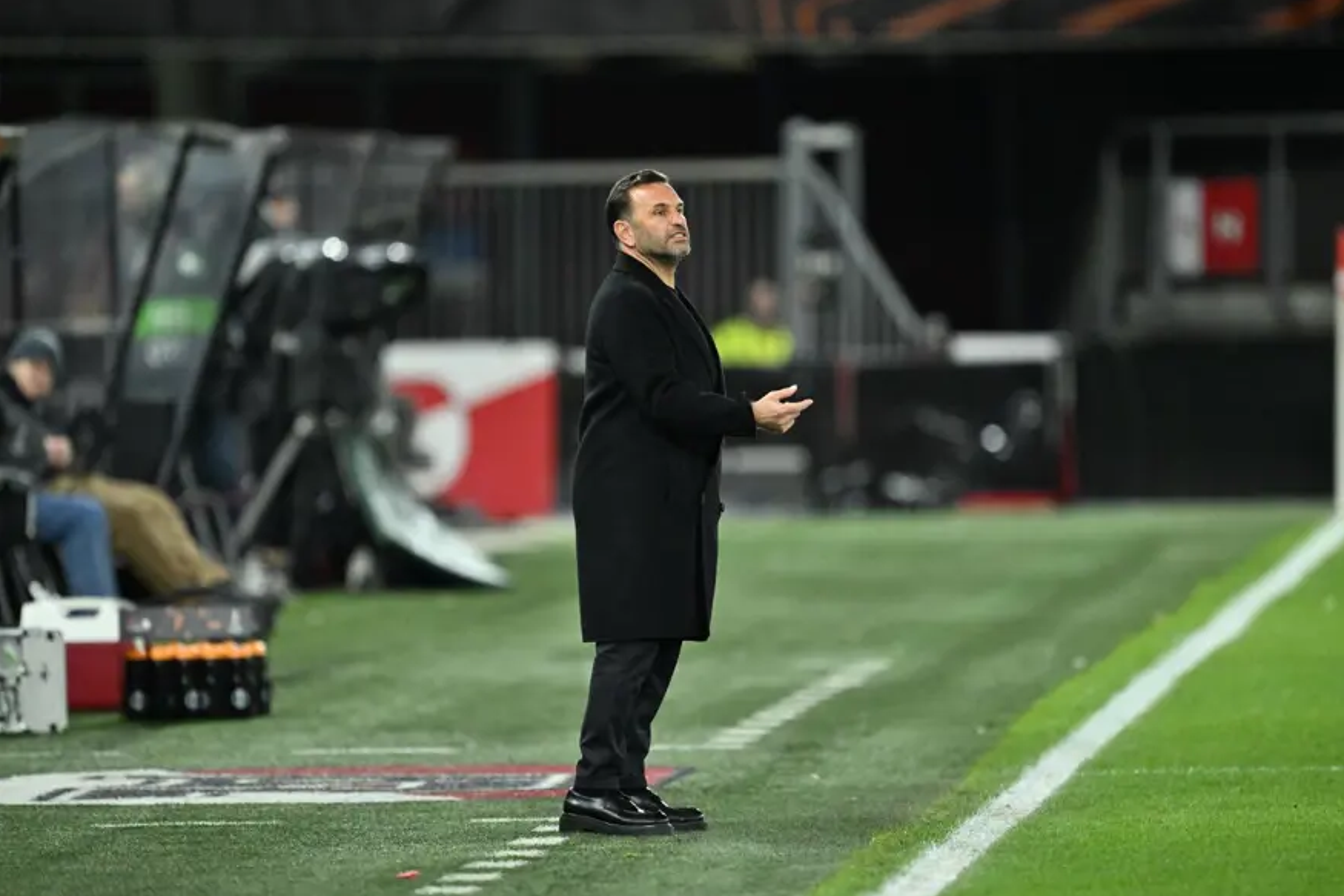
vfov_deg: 2.4
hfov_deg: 3.7
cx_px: 673
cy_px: 447
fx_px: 21013
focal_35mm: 563
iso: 4000
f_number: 4
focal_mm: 560
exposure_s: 1/1250
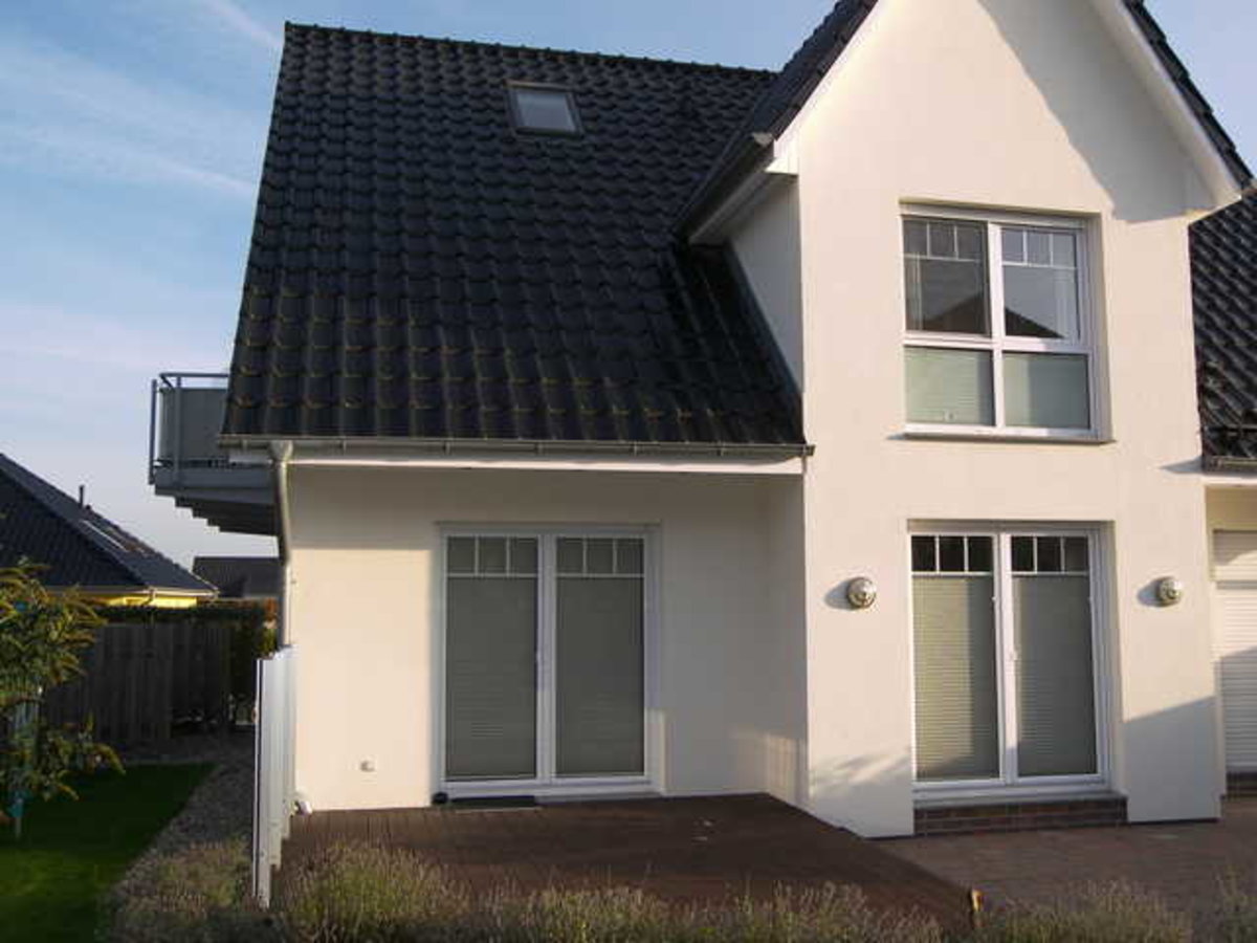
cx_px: 628
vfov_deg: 41.8
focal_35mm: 34
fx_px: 1235
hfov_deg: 54.0
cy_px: 472
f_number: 3.2
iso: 50
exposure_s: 1/400
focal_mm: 7.1
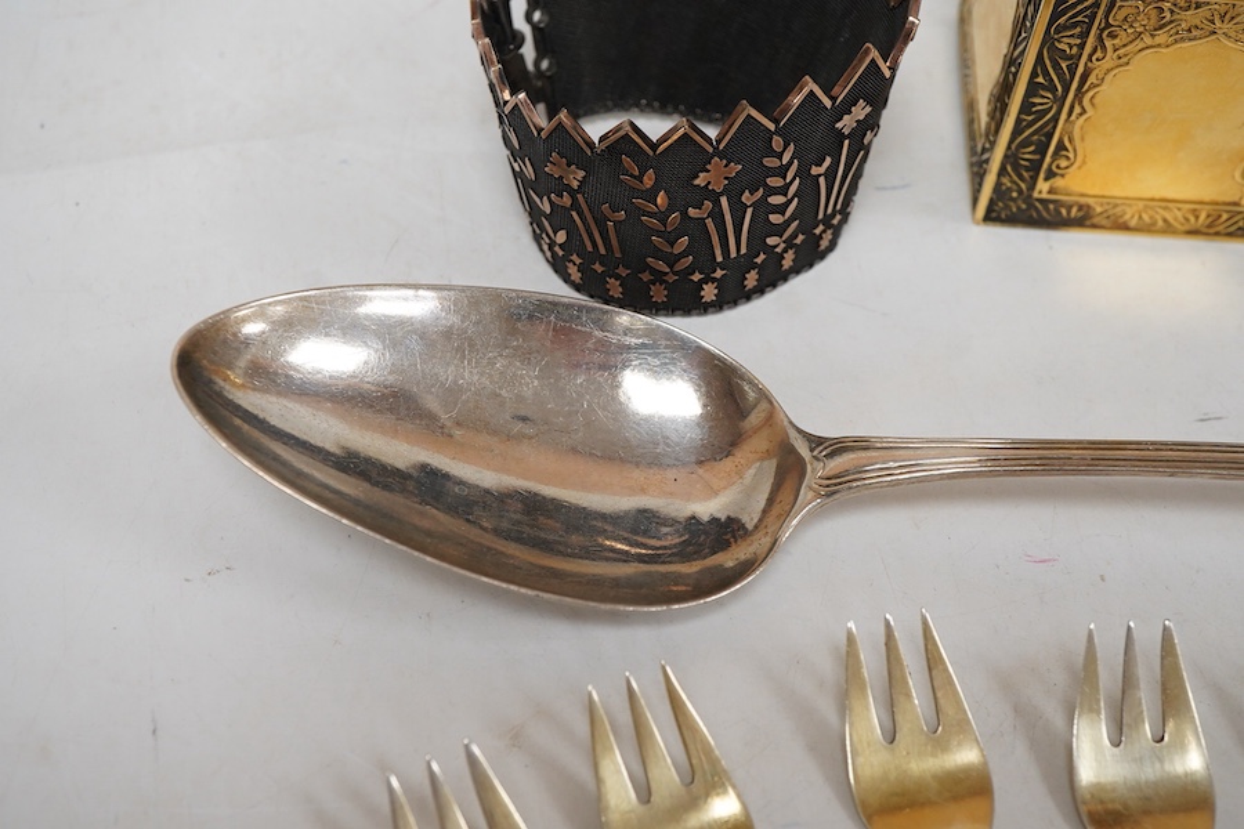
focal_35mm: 45
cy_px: 414
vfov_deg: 29.9
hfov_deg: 43.6
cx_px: 622
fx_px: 1555
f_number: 10
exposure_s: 1/125
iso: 1250
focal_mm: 30
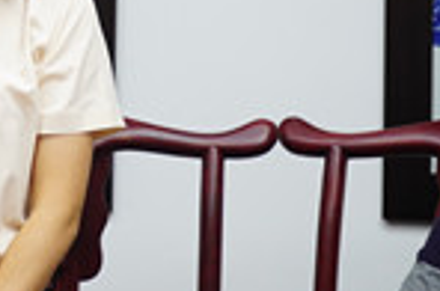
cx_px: -116
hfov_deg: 8.6
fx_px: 2890
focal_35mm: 237
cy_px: 70
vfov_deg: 5.8
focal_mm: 70
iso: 2500
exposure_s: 1/50
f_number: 5.6
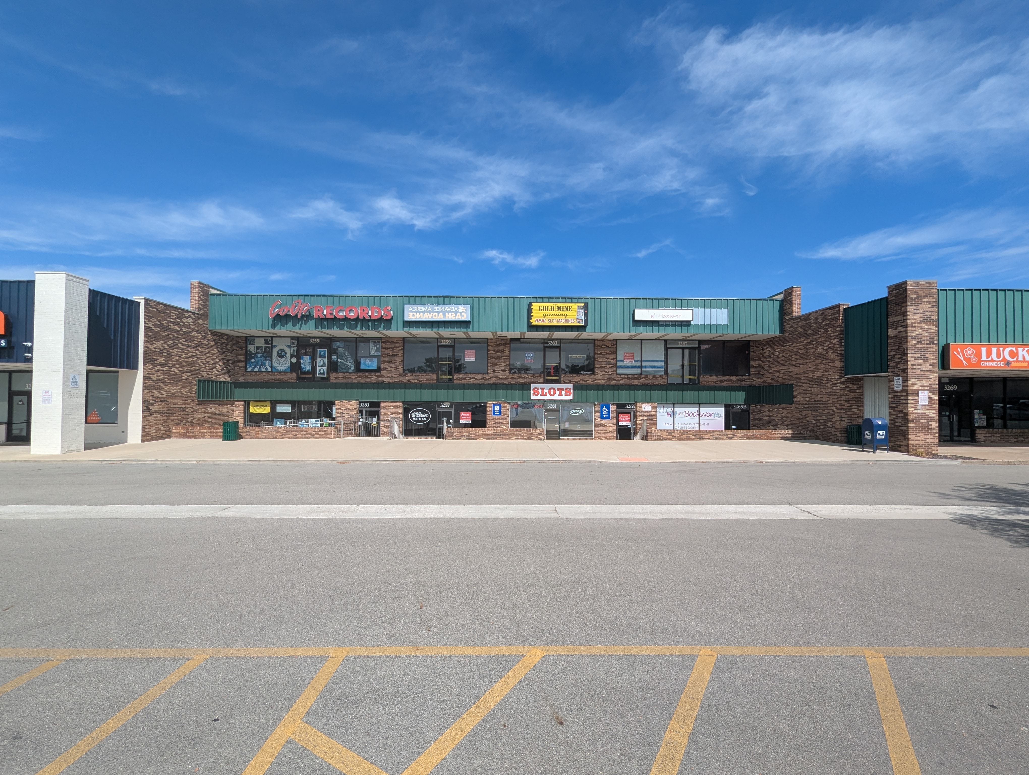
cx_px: 514
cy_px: 388
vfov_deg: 90.1
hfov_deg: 106.1
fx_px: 387
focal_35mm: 13
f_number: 2.2
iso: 43
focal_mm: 1.95
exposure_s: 1/1818
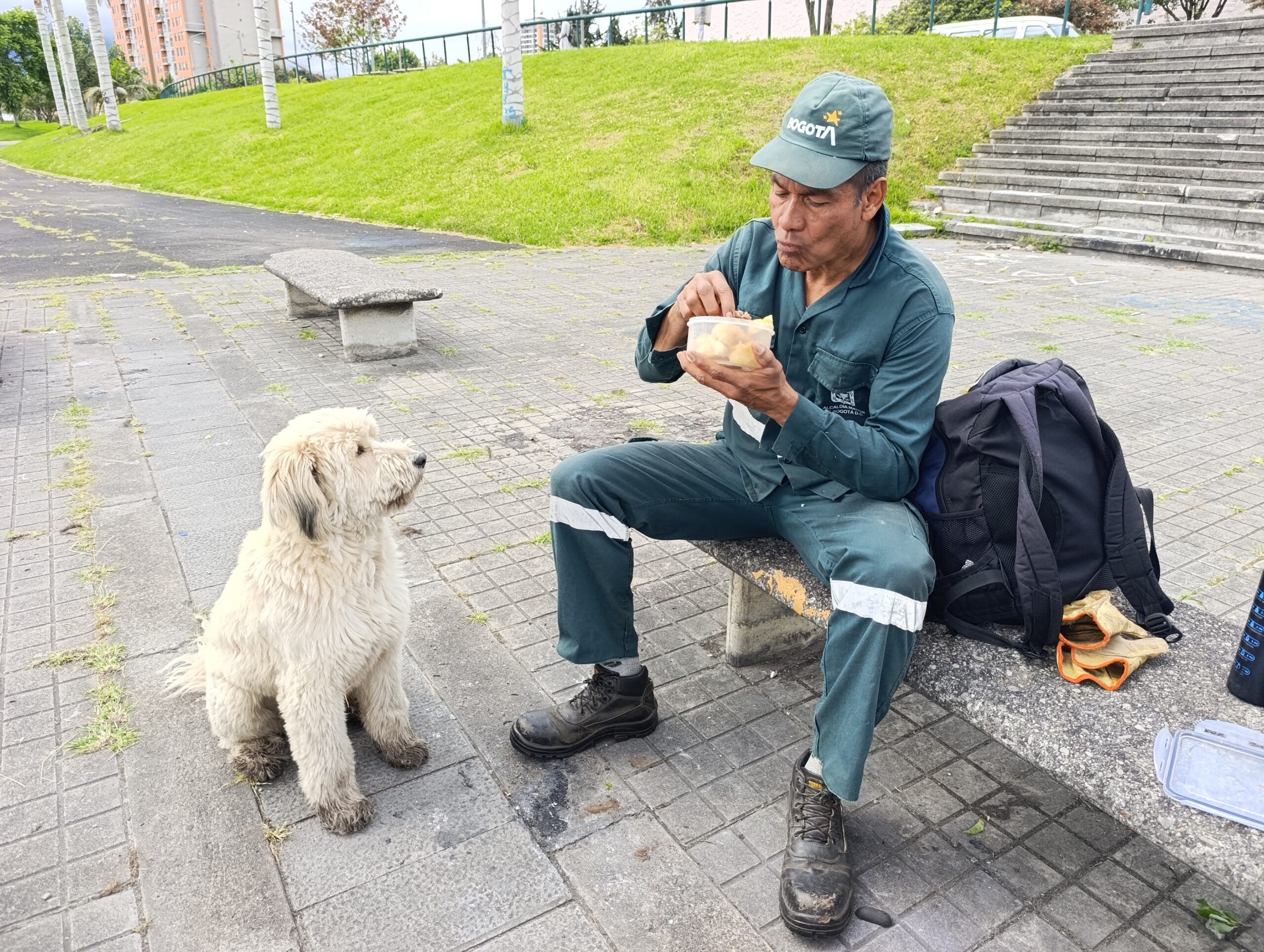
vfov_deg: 59.0
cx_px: 632
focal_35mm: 23
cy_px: 476
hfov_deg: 73.8
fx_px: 841
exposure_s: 1/144
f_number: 1.6
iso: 50
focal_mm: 6.14
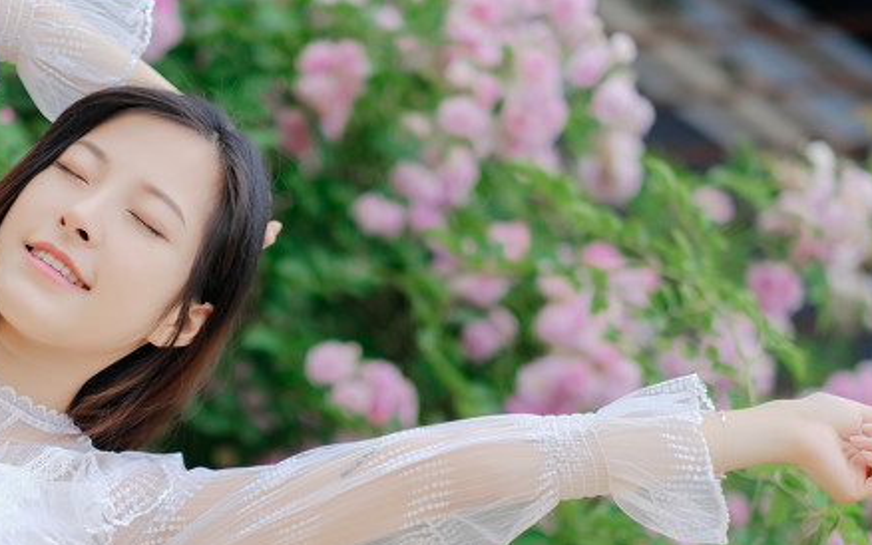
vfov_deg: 10.5
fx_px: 2971
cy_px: 343
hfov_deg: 16.7
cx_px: 323
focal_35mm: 125
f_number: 1.2
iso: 200
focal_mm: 56
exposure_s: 1/4000
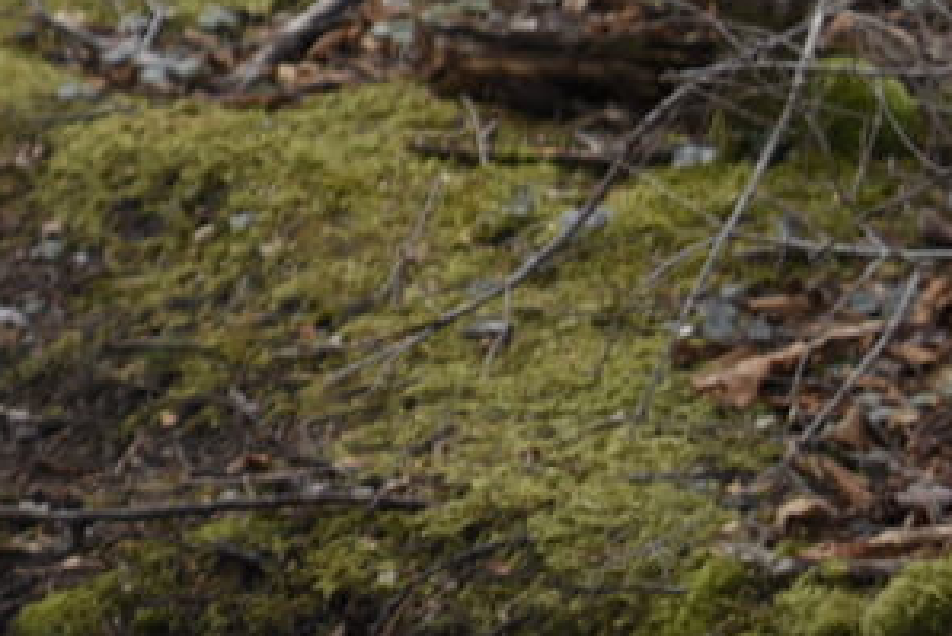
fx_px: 6217
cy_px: -519
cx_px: -1492
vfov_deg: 5.7
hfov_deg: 8.0
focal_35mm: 235
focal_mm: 35
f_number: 5.6
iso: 320
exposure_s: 1/125
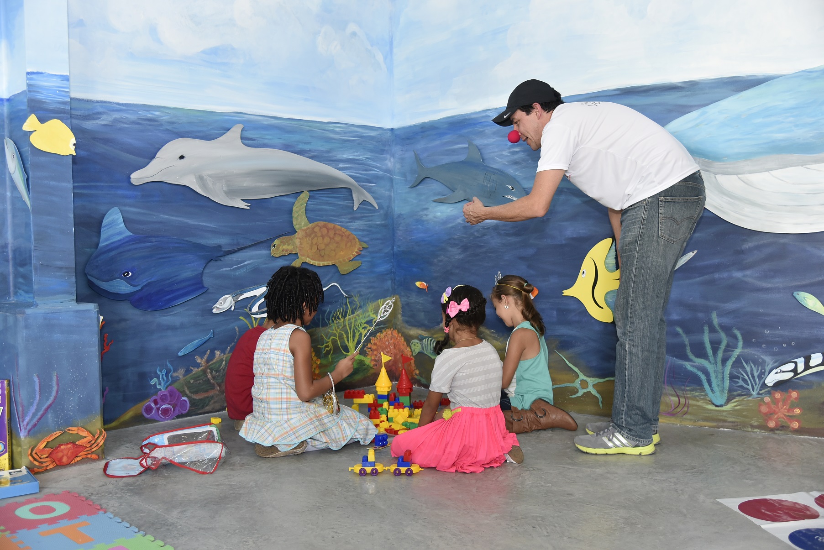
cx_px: 412
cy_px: 275
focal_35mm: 35
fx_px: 801
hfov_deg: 54.4
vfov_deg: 37.9
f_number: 4.5
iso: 800
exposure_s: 1/125
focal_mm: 35
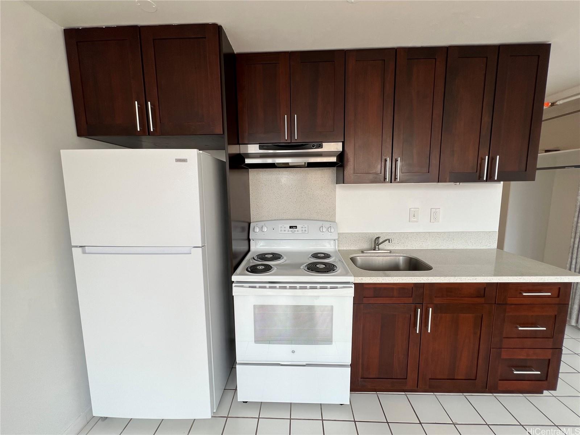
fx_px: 218
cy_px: 218
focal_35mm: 13
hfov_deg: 106.2
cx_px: 290
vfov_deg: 89.9
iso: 32
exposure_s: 1/103
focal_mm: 1.57
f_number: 1.8
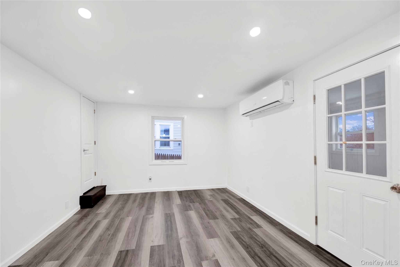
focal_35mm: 12
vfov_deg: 90.0
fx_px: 133
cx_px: 200
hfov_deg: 112.6
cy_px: 134
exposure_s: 1/3
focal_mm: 8
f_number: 9
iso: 100
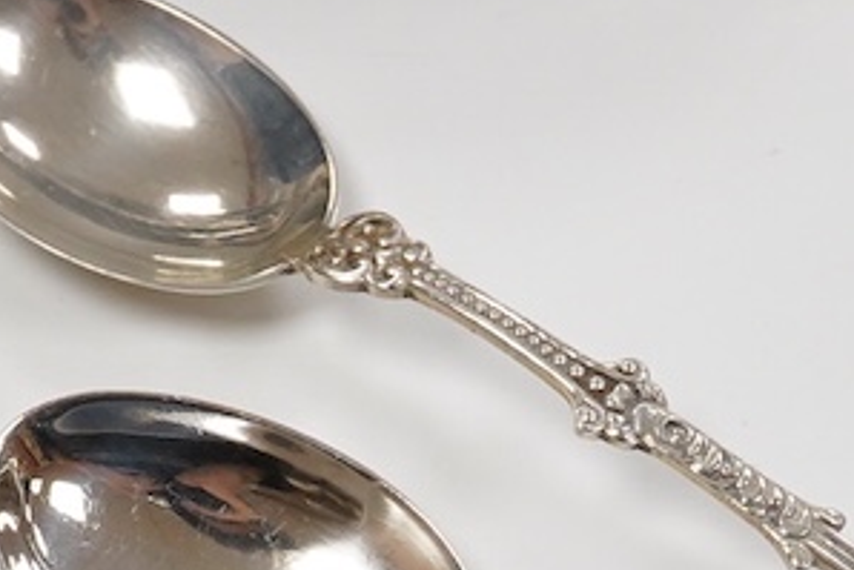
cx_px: 483
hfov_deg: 12.1
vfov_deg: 7.9
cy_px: 845
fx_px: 4035
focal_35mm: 170
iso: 2500
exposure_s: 1/100
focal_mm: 30
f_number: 18
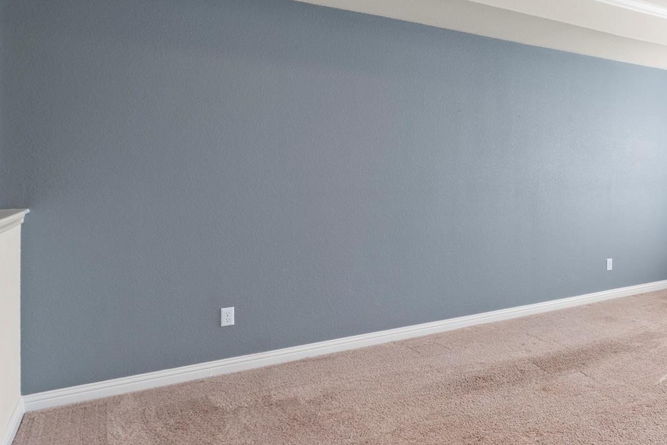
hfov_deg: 55.2
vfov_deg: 44.9
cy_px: 206
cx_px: 601
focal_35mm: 29
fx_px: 537
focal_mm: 10
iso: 250
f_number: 11
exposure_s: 1/2
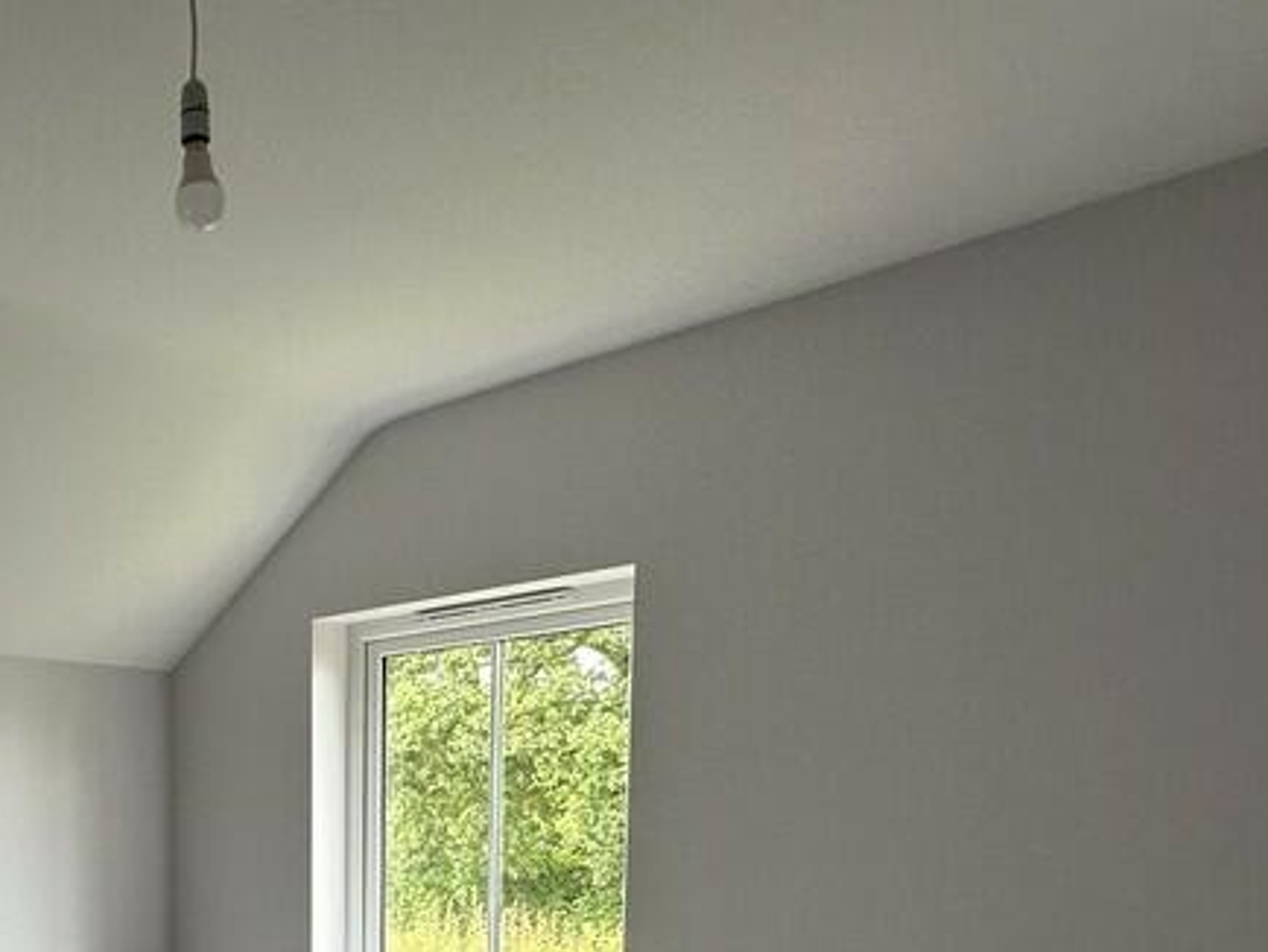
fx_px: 1209
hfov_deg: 49.1
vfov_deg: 38.5
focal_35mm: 33
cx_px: 117
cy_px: 934
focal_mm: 2.22
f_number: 2.2
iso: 80
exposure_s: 1/100
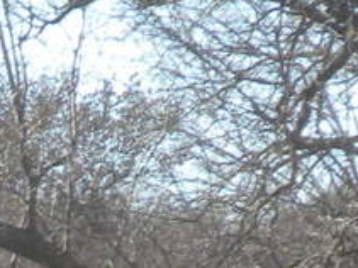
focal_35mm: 455
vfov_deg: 3.2
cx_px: -548
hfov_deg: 4.3
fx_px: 4703
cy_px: 853
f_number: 4.7
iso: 155
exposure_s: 1/458
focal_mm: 10.7
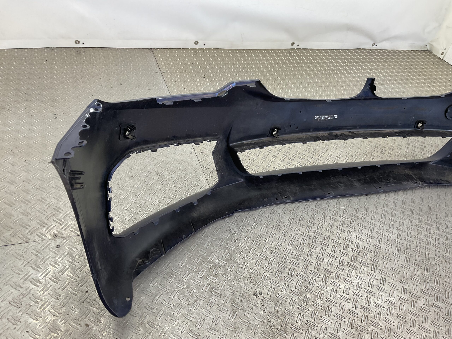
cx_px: 226
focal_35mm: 29
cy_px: 170
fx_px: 379
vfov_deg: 48.2
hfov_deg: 61.7
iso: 32
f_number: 1.8
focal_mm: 3
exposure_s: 1/120
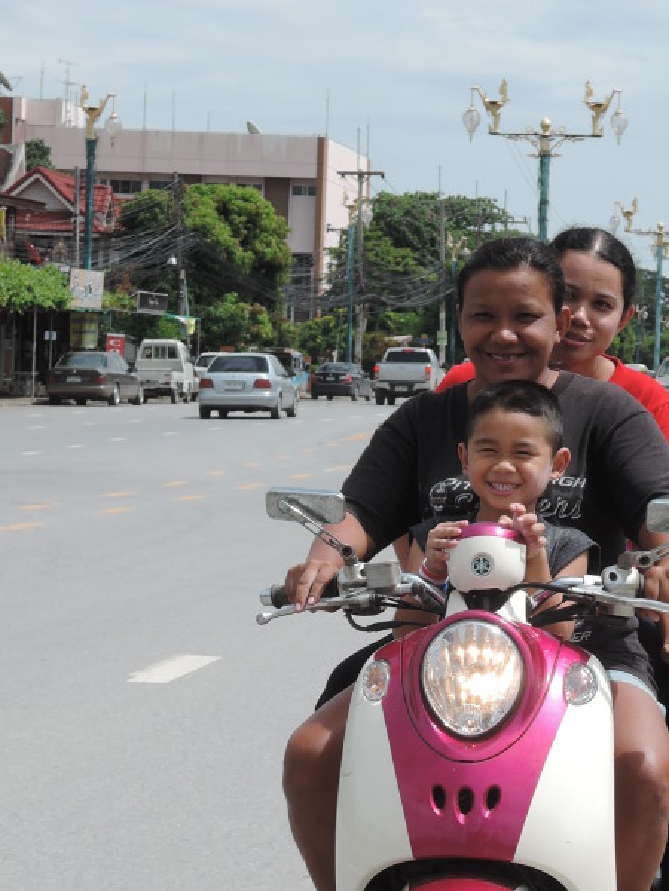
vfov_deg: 15.3
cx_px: 513
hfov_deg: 11.5
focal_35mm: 128
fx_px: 3298
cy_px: 707
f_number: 5.2
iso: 80
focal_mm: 16
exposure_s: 1/500
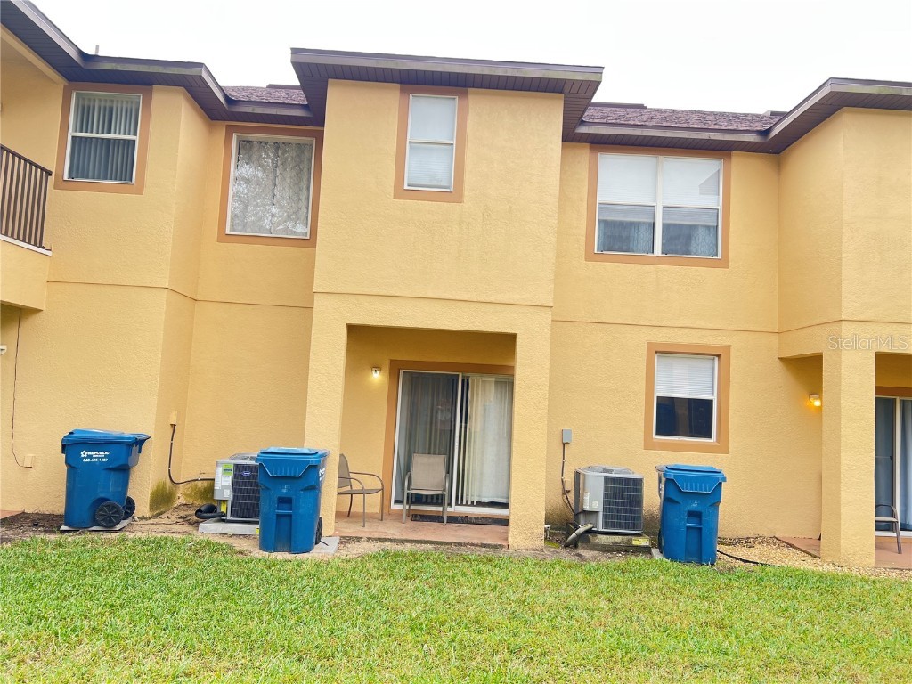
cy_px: 342
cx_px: 456
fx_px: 685
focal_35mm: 26
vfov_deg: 53.1
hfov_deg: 67.3
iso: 50
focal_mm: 5.7
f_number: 1.5
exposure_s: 1/236
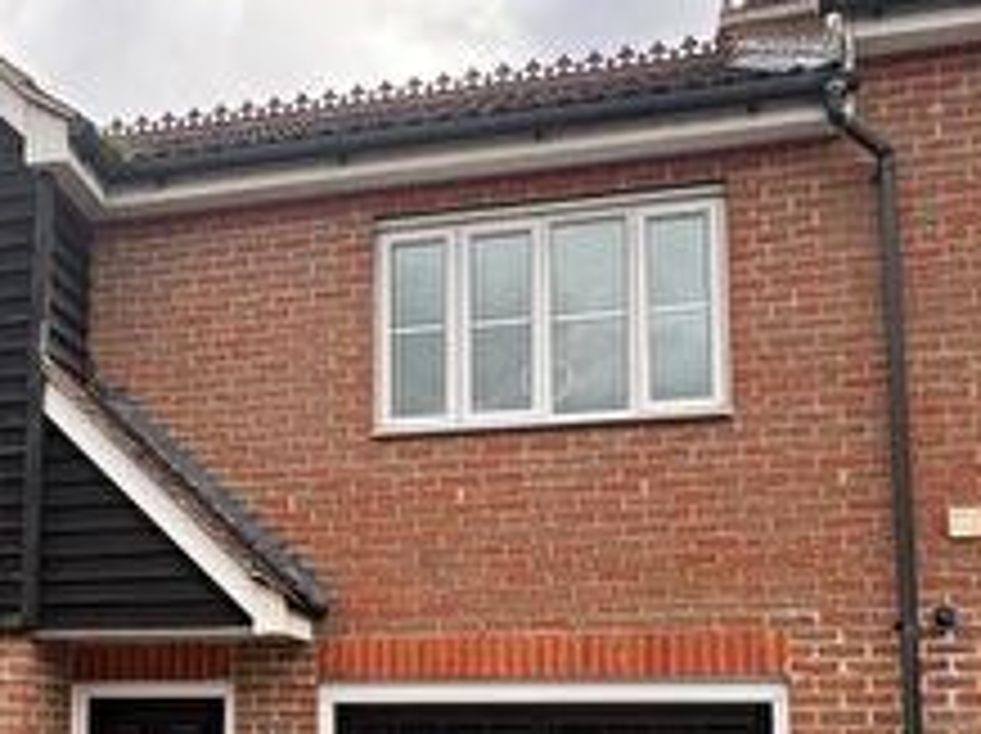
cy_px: 642
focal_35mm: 45
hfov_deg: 40.8
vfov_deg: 30.9
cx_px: 234
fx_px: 1274
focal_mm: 2.22
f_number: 2.2
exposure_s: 1/329
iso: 40
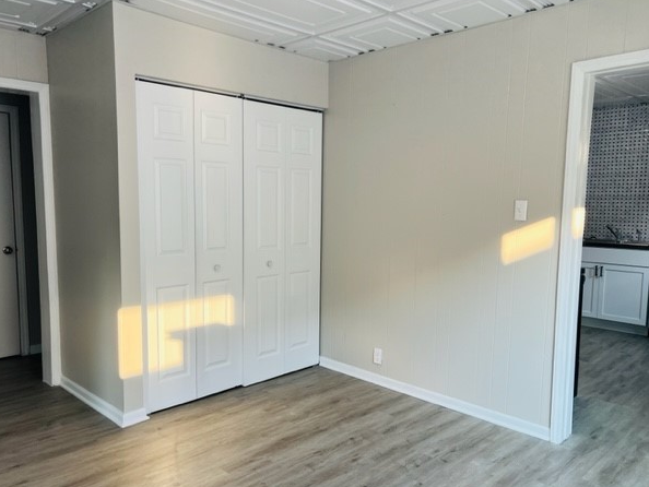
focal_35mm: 28
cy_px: 257
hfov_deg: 63.4
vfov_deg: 49.8
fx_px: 525
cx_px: 320
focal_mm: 5.7
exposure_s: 1/122
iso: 64
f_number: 1.5
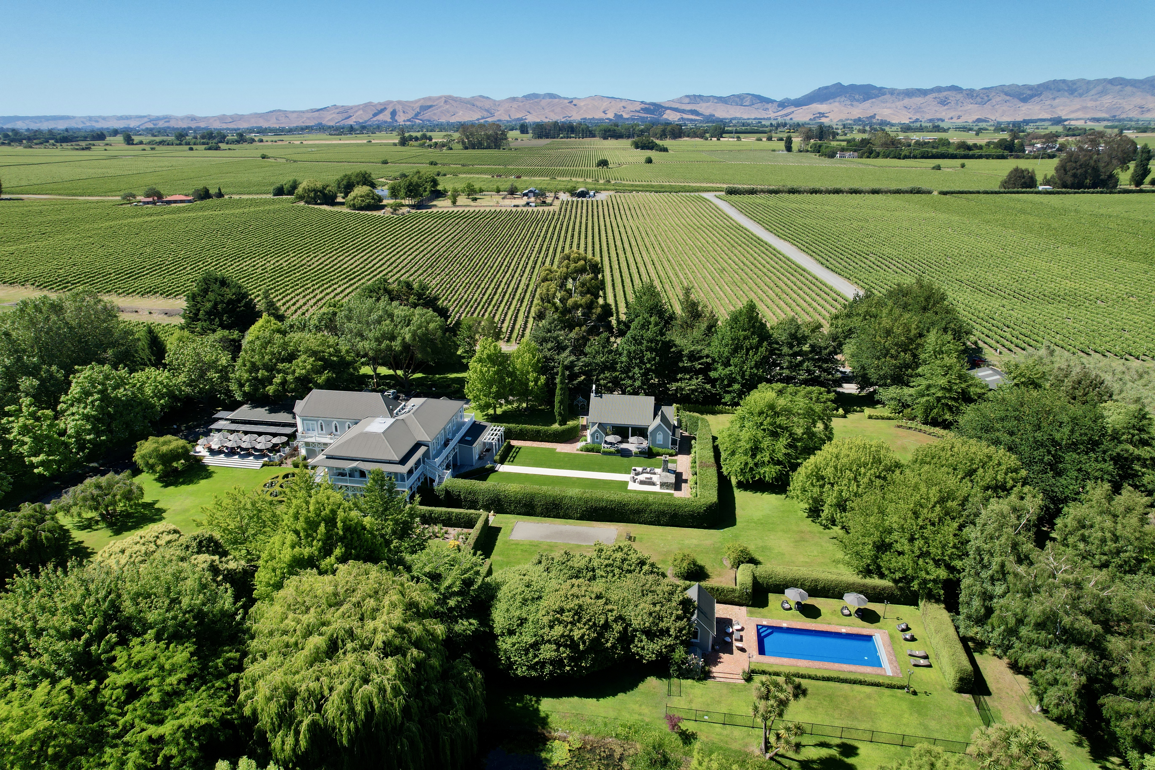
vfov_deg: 57.2
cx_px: 578
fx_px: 706
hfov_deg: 78.6
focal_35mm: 22
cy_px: 385
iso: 100
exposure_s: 1/1600
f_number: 2.8
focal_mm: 8.38
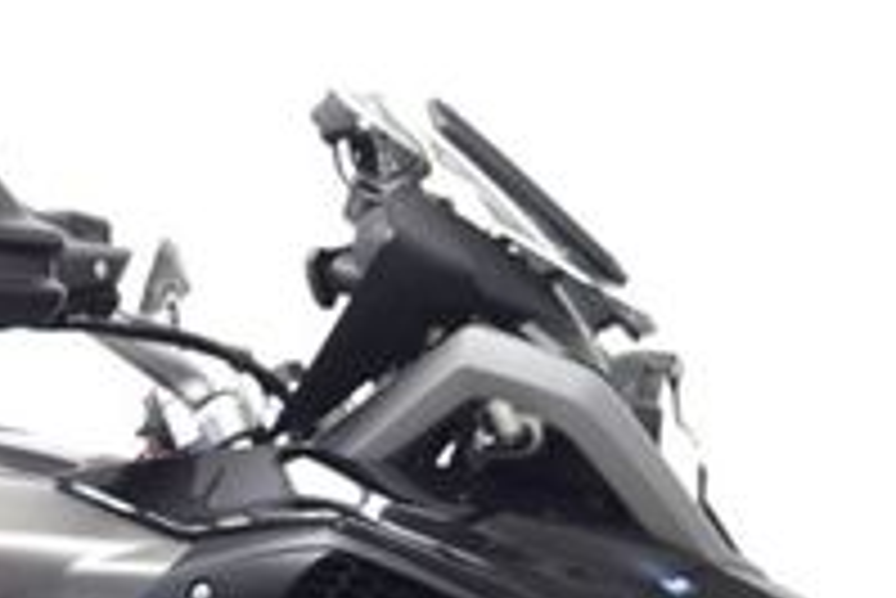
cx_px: -81
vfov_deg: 16.3
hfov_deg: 24.6
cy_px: 890
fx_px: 1918
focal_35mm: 77
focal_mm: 5.4
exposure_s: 1/33
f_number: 1.8
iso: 125
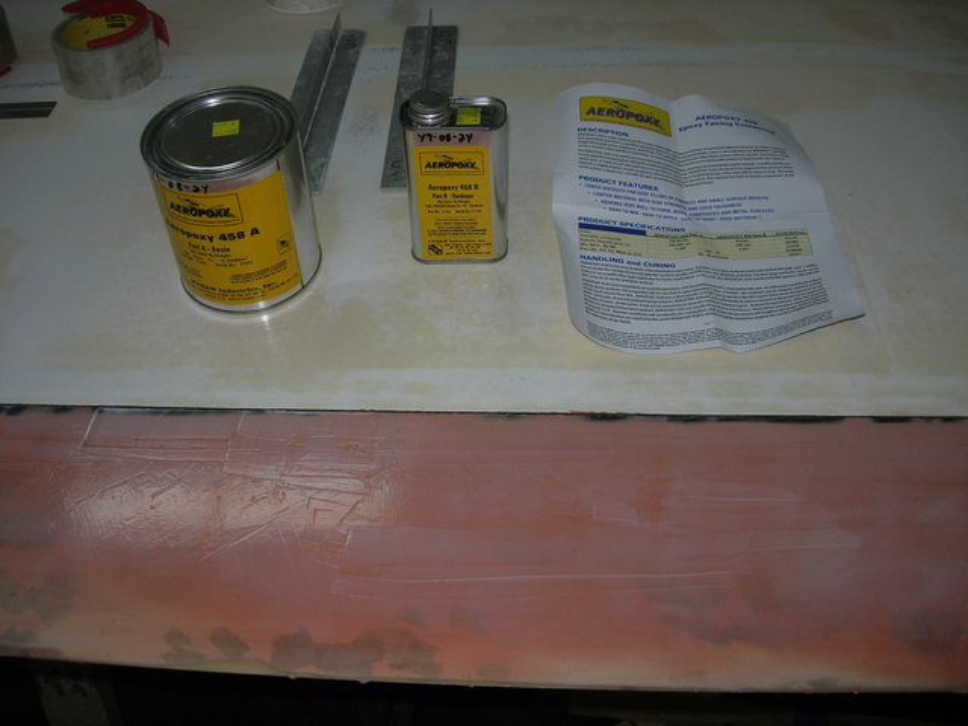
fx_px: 1063
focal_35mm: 38
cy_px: 363
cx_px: 484
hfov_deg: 49.0
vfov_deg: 37.7
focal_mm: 7.8
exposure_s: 1/60.1
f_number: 2.8
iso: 64
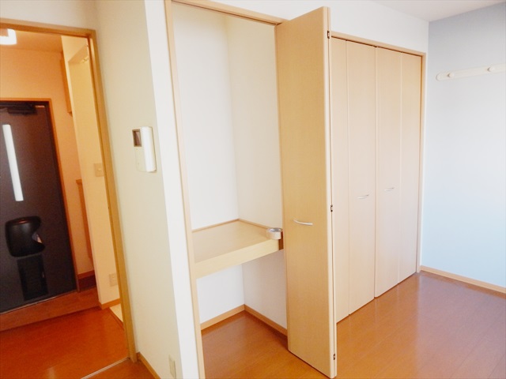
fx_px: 336
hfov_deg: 73.9
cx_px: 253
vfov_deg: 58.9
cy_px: 190
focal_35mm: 23
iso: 400
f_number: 3
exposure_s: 1/20
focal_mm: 4
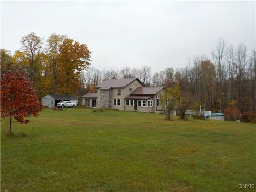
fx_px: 222
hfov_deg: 60.0
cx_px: 128
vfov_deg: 46.8
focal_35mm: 30
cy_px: 96
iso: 125
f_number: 3.3
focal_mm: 4.1
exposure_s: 1/500
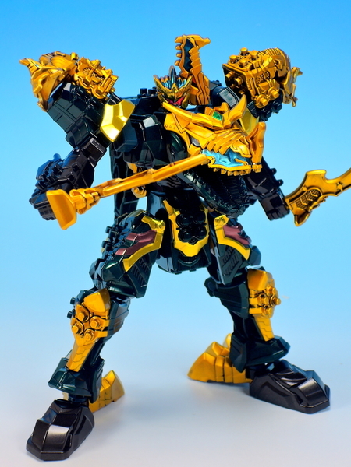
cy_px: 234
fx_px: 1284
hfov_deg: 15.6
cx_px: 176
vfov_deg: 20.7
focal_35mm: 95
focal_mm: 20.2
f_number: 5
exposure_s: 1/2.5
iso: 80
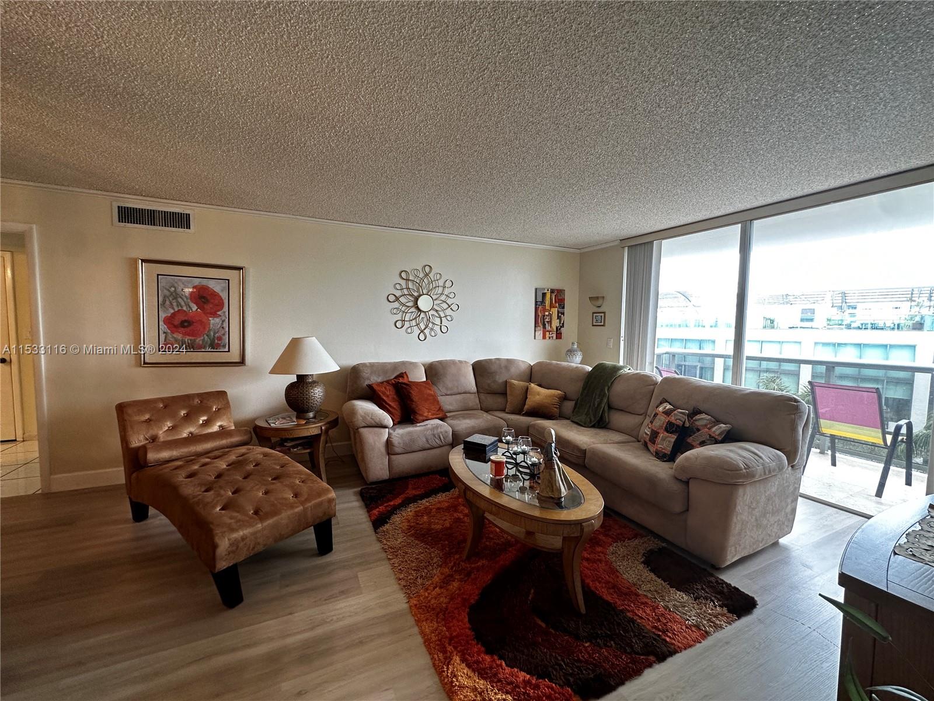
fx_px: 378
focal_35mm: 14
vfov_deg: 85.7
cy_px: 350
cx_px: 467
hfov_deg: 102.1
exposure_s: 1/120
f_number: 2.2
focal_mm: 2.22
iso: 160
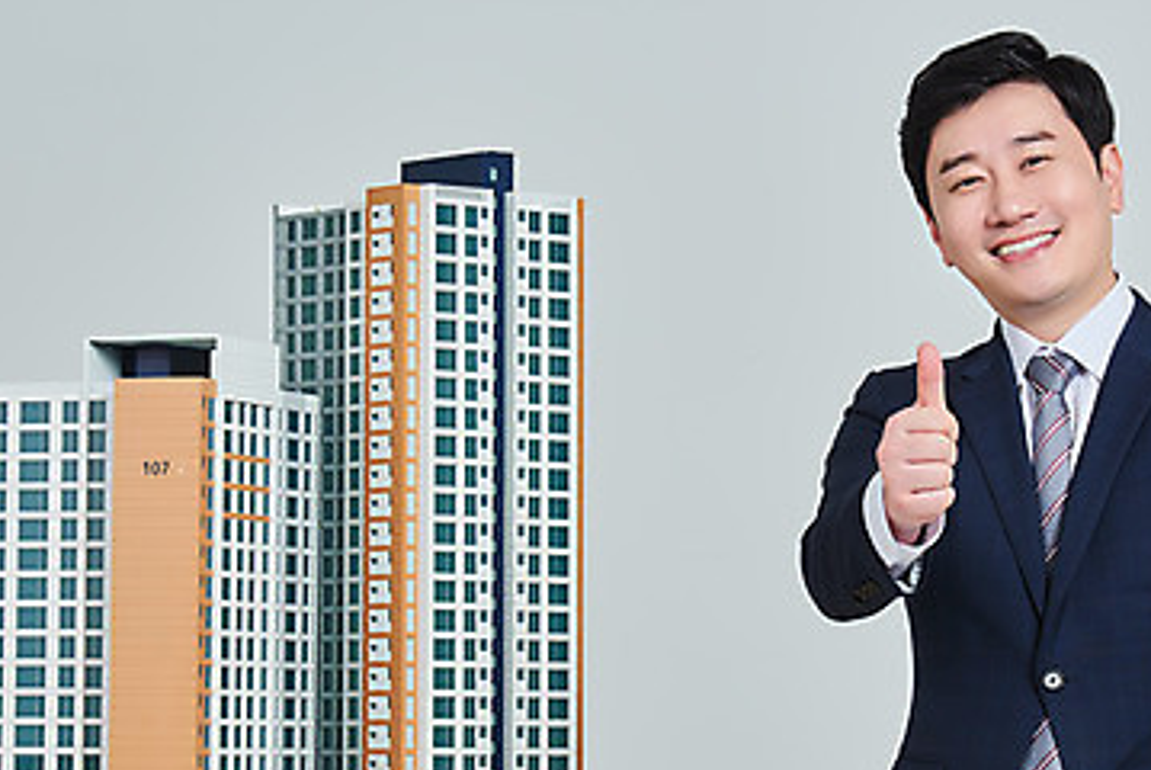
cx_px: 588
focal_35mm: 170
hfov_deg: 12.1
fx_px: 5440
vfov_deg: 8.1
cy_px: 478
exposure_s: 1/125
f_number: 14
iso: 100
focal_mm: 102
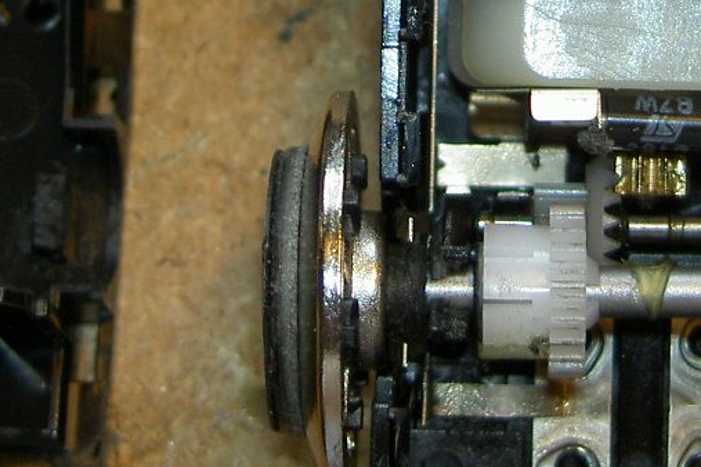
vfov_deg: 10.6
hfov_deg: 16.0
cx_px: 458
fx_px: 2492
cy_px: -54
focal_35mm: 128
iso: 100
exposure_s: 1/59.5
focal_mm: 8
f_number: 2.8
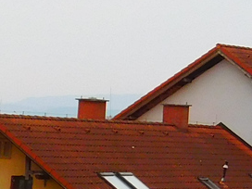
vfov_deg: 7.0
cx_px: 347
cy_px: 10
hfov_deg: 9.2
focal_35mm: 211
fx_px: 1536
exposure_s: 1/320
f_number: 3.2
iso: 125
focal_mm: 4.9
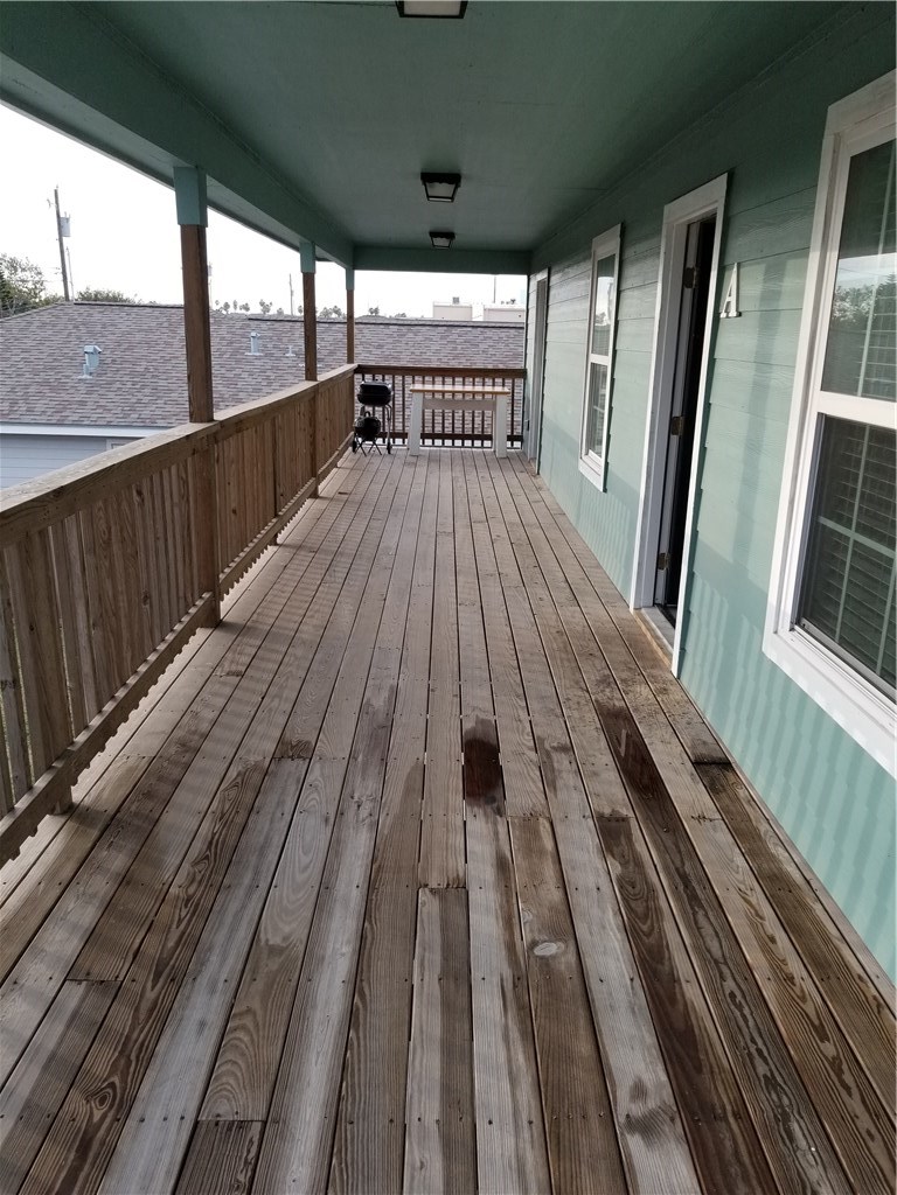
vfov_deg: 67.3
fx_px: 898
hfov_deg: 53.1
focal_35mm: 26
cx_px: 448
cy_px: 598
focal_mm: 4.25
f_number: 1.7
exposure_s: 1/263
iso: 50
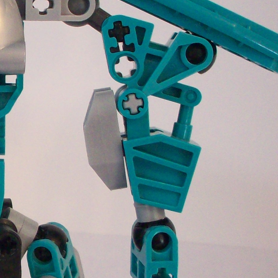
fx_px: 972
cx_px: -38
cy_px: 167
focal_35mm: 107
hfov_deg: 15.8
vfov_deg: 16.3
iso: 160
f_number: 2.8
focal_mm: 6.2
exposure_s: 1/11.3
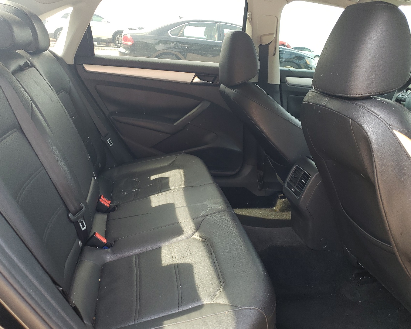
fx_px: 365
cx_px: 194
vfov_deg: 48.5
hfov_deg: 58.7
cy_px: 174
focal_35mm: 30
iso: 54
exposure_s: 1/100
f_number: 1.5
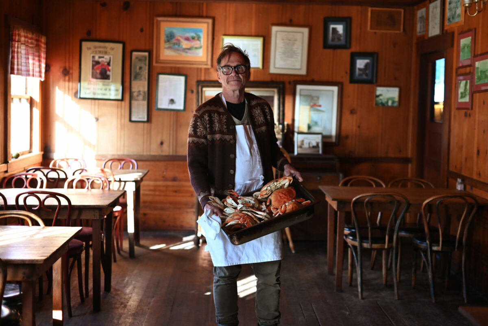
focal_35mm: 50
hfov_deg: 39.6
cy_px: 163
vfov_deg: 27.0
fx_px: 678
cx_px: 244
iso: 1600
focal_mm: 50
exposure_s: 1/500
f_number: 2.2
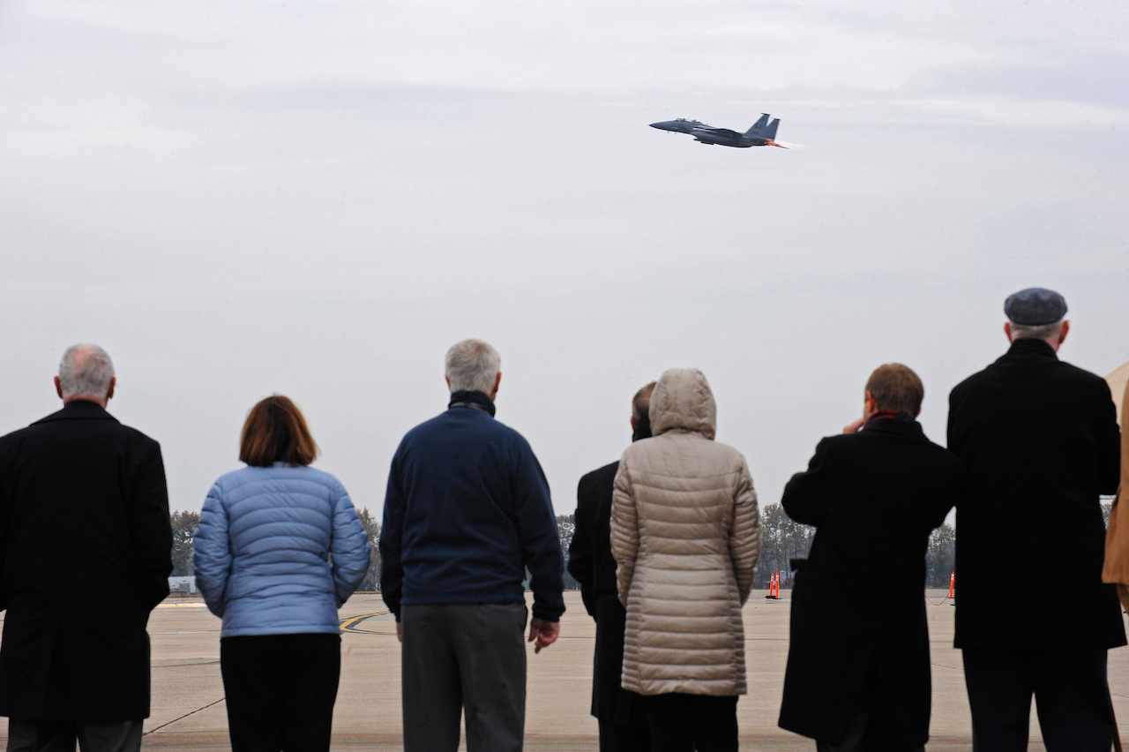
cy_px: 376
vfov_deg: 8.1
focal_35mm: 170
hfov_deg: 12.1
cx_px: 564
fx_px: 5328
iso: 1000
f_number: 13
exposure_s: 1/400
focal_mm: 170
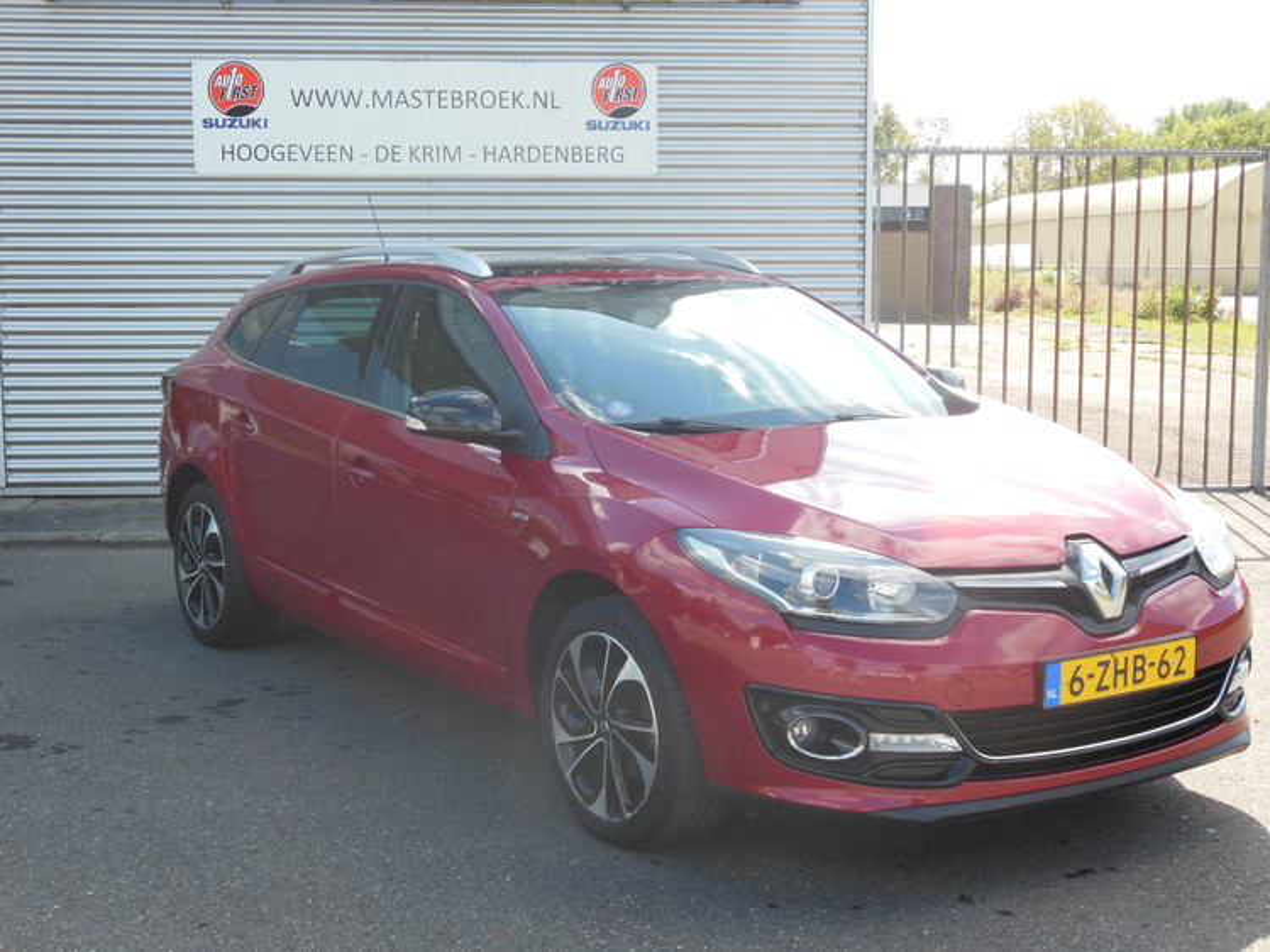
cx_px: 635
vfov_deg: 29.1
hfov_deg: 38.2
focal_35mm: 50
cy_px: 476
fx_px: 1834
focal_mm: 8.9
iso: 125
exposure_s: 1/320
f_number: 4
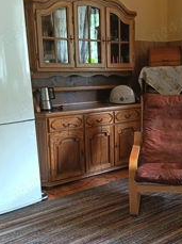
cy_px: 135
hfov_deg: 33.9
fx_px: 295
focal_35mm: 42
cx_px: 123
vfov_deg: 44.8
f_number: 1.75
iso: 2640
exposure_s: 1/25
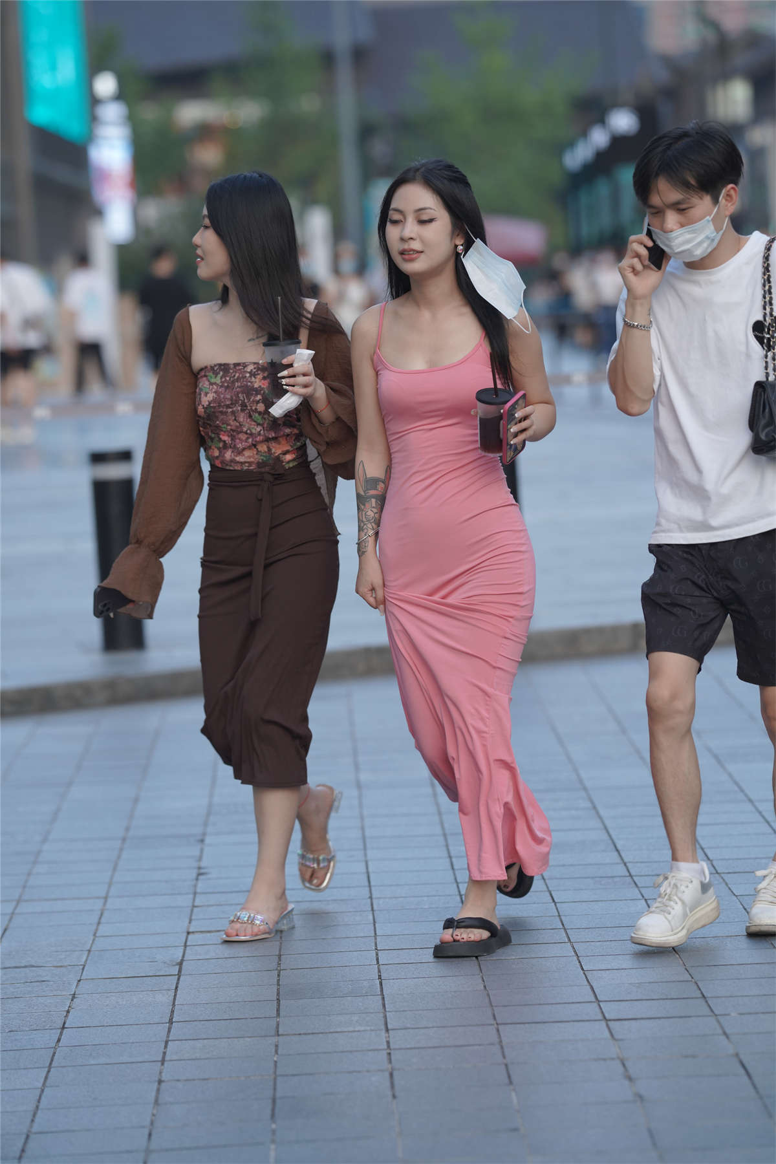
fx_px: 4365
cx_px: 388
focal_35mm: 135
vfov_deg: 15.2
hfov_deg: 10.2
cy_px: 582
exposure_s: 1/400
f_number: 2.8
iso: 640
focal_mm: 135
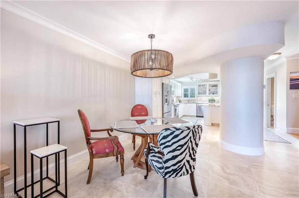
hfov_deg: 104.3
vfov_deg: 81.1
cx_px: 150
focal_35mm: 14
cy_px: 99
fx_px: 116
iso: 160
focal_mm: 14
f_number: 11
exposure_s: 1/3
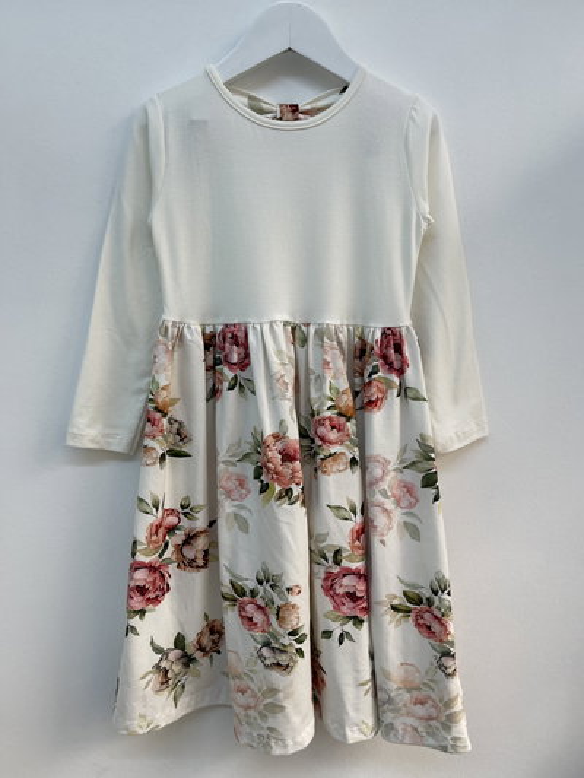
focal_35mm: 25
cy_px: 389
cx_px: 292
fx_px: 562
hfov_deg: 54.9
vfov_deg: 69.4
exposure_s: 1/100
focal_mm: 5.1
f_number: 1.6
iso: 64
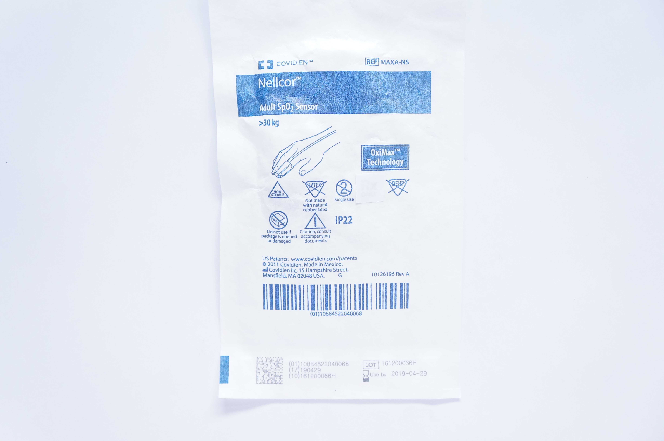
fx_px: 774
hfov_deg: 46.4
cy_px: 220
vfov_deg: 31.8
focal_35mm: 42
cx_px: 332
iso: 1600
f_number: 4
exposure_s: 1/160
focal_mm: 28
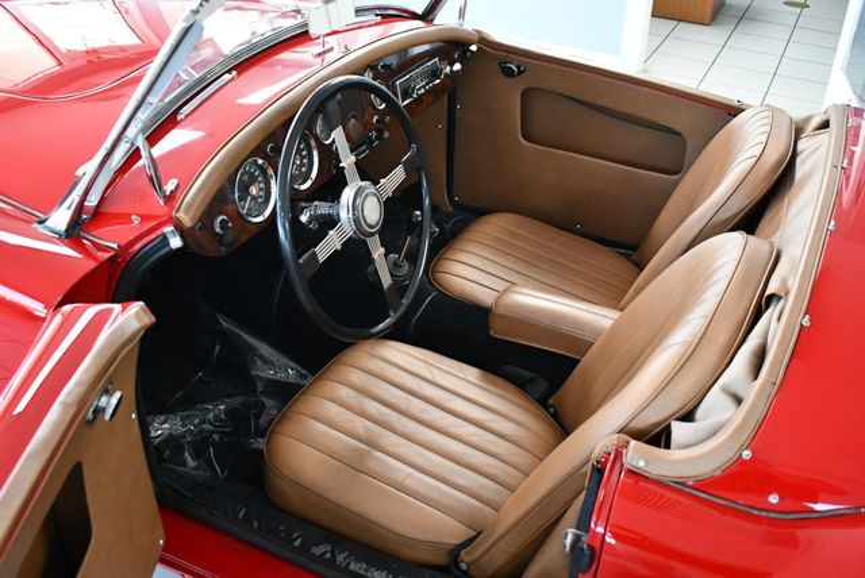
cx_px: 432
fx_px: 866
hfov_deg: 53.1
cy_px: 289
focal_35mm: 36
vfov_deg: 36.9
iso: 2500
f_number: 3.5
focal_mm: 18
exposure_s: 1/125
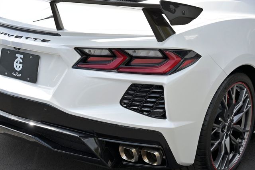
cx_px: 128
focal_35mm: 75
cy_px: 85
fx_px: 532
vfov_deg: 18.2
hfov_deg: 27.0
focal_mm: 75
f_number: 7.1
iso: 160
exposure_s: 1/320
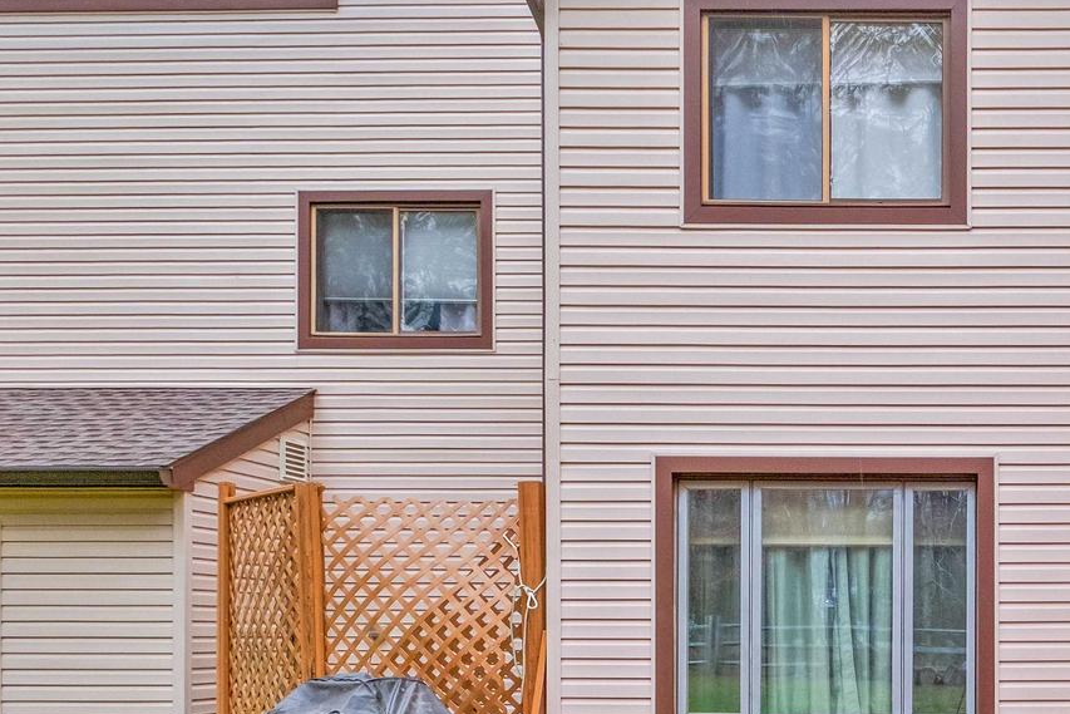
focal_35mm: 36
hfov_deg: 47.2
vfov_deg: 34.4
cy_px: 671
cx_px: 982
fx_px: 1070
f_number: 9
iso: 500
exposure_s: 1/110
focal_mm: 10
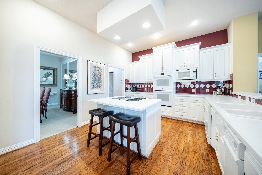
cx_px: 131
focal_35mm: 12
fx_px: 87
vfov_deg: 90.0
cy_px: 88
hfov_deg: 112.6
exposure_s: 1/1000
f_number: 4
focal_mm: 8
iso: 400
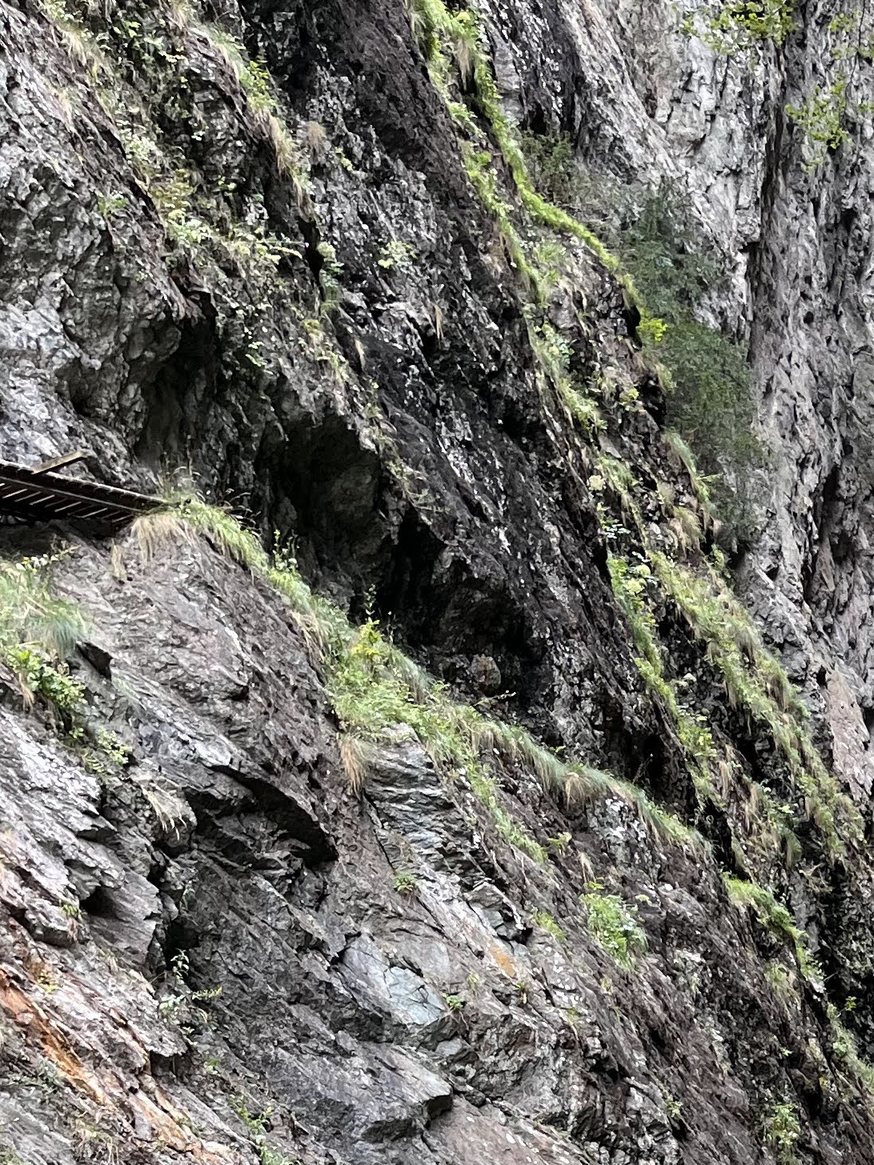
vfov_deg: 23.6
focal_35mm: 72
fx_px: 2424
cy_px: 1543
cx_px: 1055
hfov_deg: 19.3
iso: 64
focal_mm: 5.1
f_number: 1.6
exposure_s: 1/121
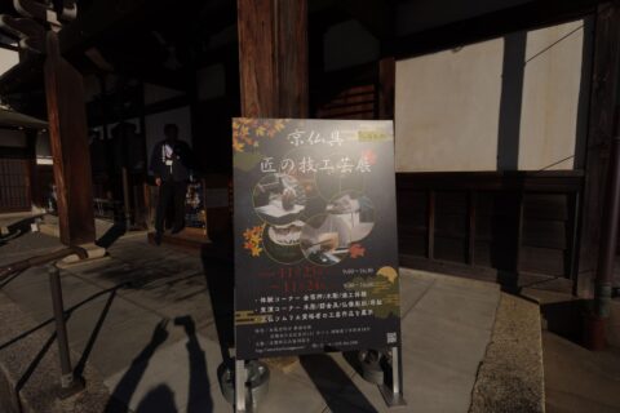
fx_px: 310
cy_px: 206
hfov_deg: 90.0
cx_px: 310
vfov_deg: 67.4
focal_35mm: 18
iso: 160
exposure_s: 1/800
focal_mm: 6.9
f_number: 4
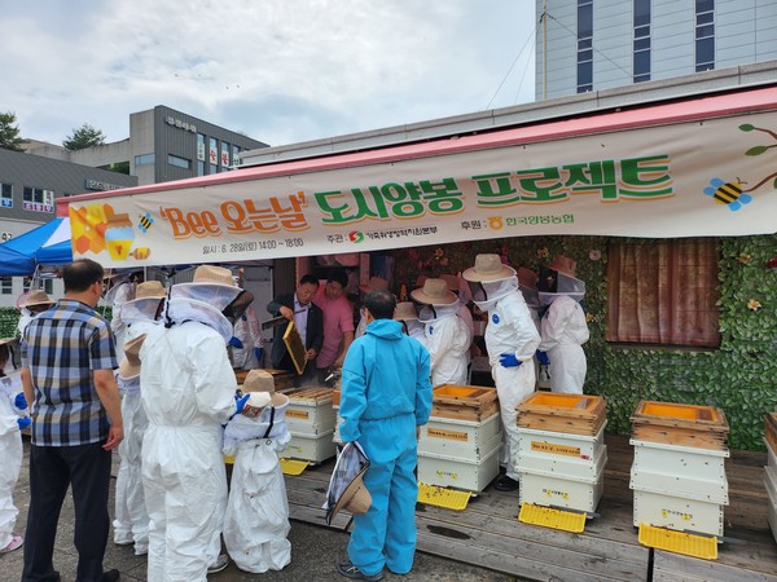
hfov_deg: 71.6
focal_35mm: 24
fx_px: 539
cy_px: 291
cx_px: 388
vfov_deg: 56.8
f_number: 1.8
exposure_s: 1/3521
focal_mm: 5
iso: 50
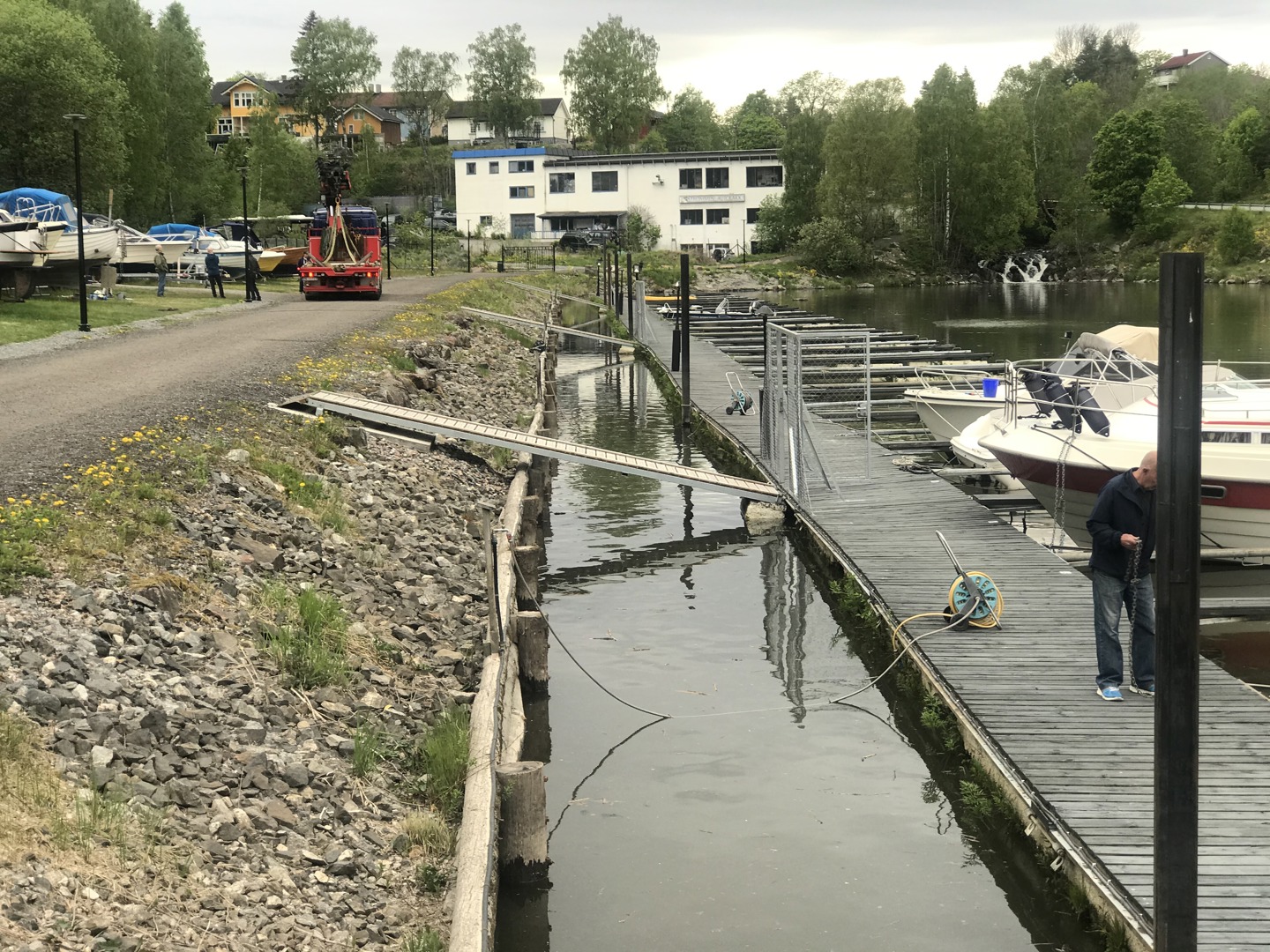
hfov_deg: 33.8
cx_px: 635
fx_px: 2091
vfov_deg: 25.7
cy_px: 476
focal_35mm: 57
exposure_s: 1/121
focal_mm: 6.6
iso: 20
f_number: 2.8
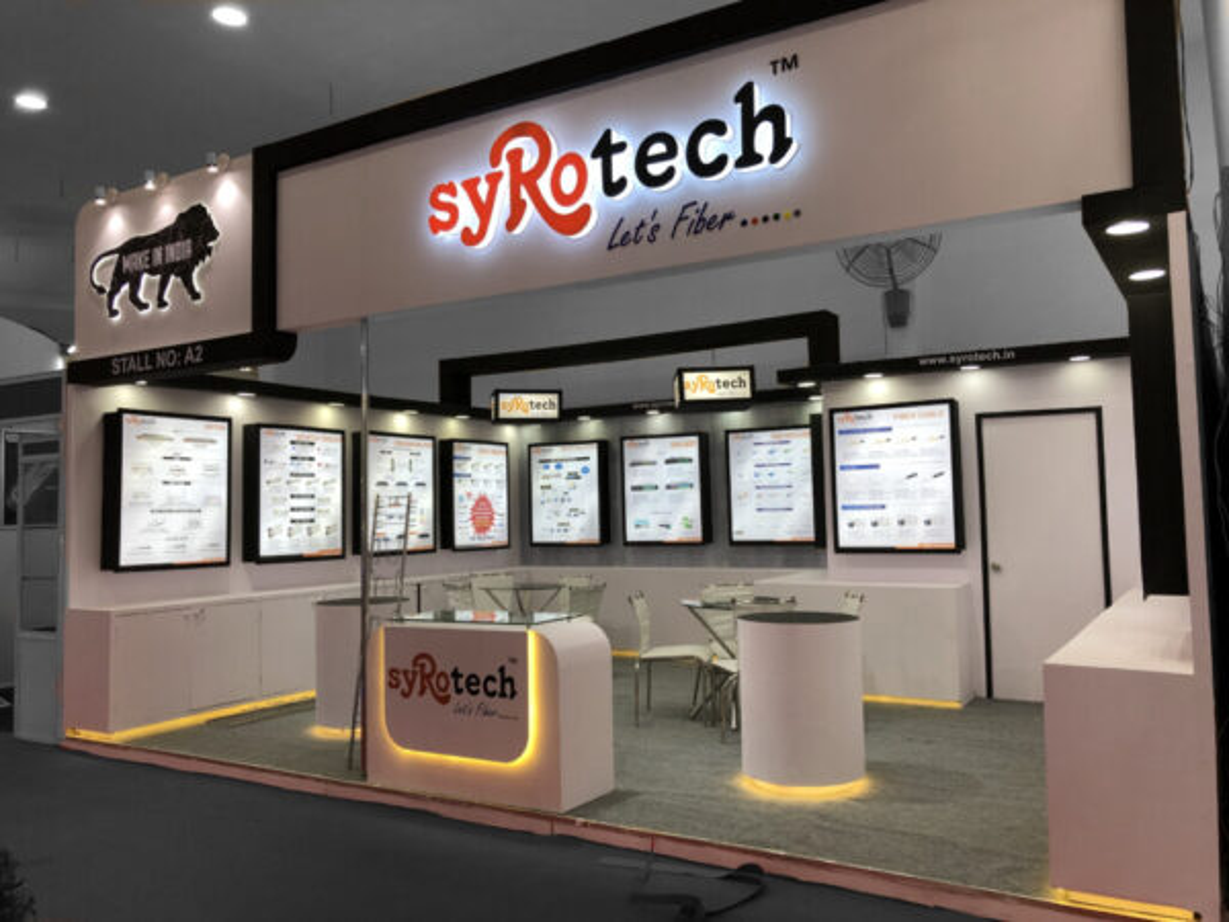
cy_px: 461
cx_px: 614
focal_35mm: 28
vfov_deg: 49.7
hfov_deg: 63.4
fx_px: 994
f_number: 1.8
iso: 32
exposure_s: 1/100
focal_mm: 4
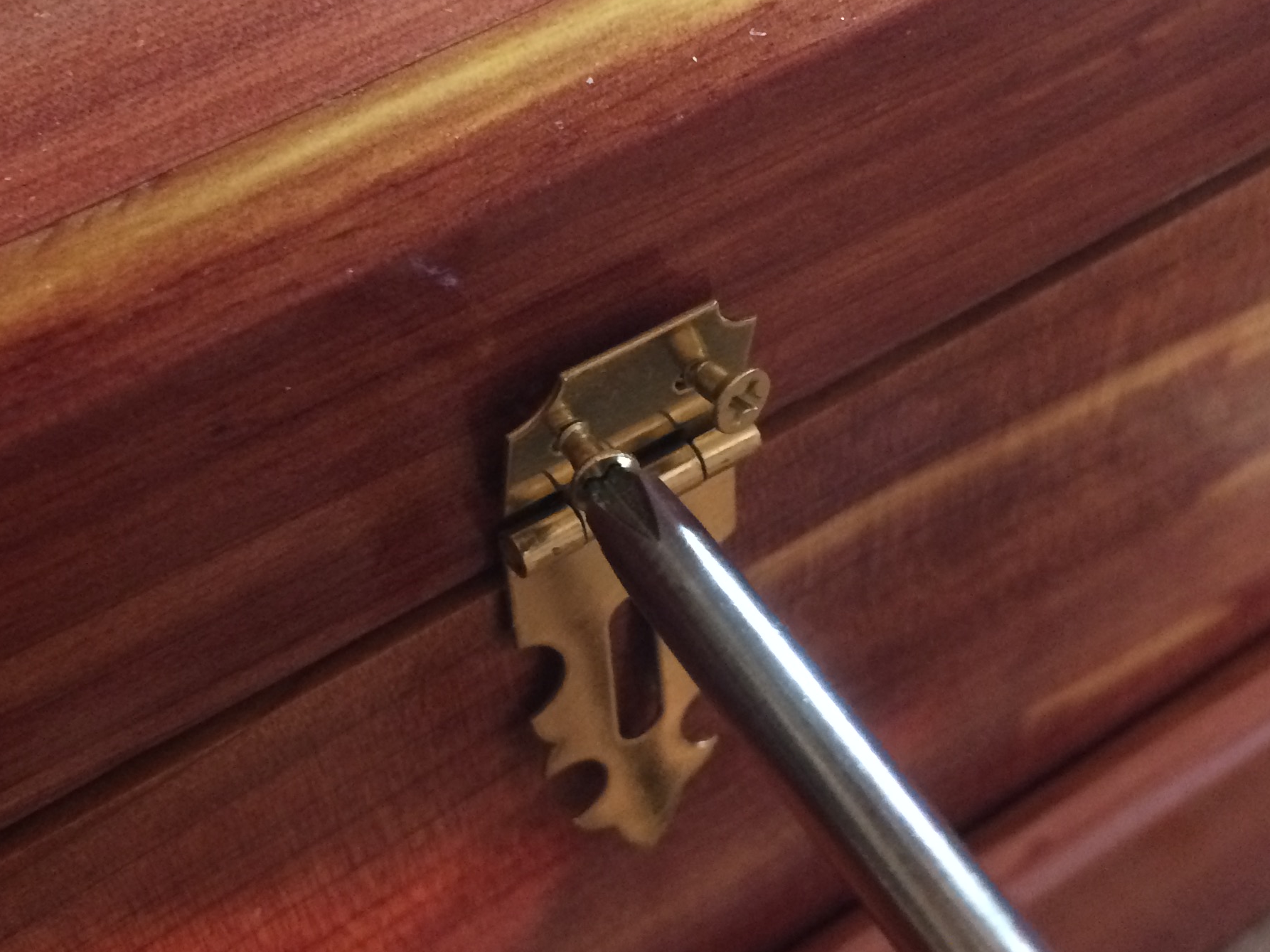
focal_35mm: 53
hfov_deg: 36.1
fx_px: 1944
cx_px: 532
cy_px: 405
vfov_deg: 27.5
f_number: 2.2
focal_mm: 4.15
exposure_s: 1/24
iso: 320
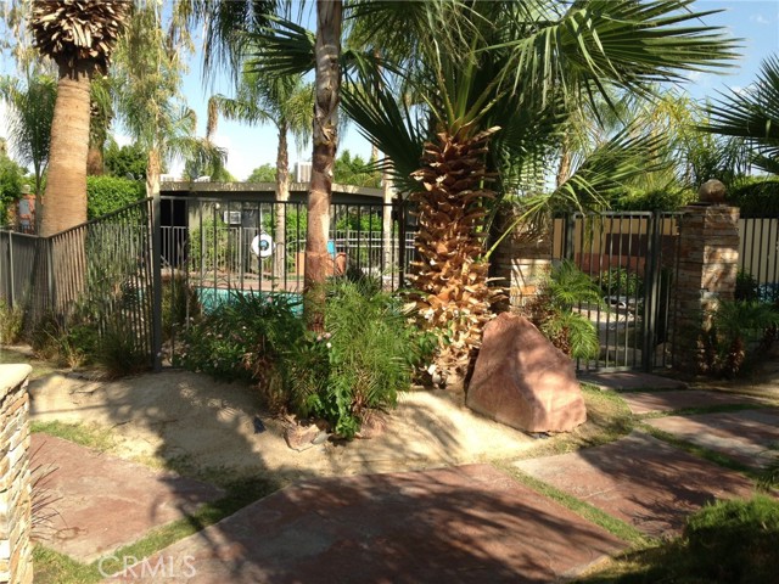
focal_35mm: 33
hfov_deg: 55.4
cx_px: 390
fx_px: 743
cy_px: 292
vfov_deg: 42.9
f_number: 2.4
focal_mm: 4.13
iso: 50
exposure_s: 1/889
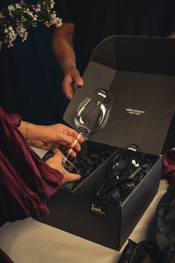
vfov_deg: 43.6
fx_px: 328
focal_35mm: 45
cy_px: 132
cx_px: 88
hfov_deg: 29.9
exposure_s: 1/125
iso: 640
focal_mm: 30
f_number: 5
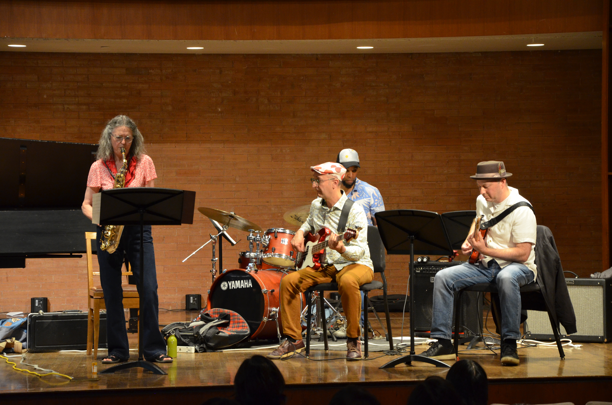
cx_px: 306
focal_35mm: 120
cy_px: 202
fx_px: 2036
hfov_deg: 17.1
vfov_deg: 11.4
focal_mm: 80
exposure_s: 1/30
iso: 1600
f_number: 5.3
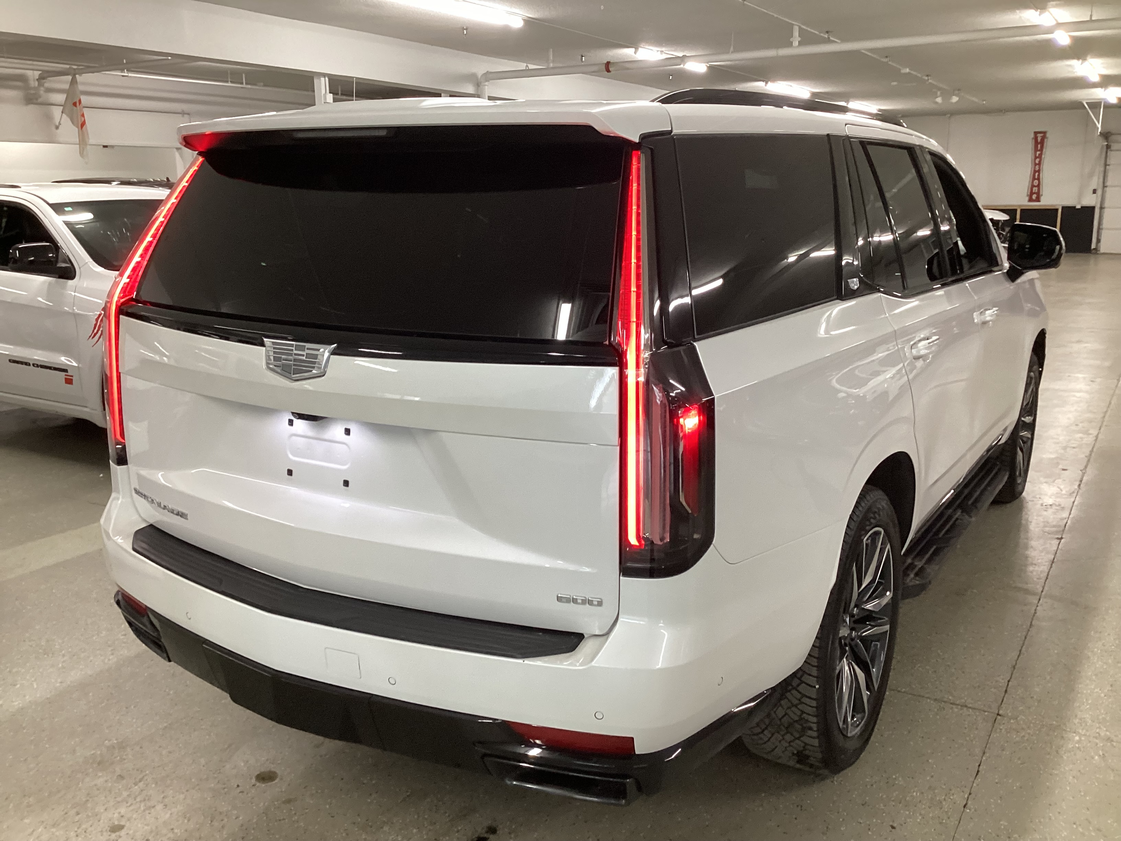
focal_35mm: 31
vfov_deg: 45.4
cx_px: 560
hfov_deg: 58.4
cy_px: 420
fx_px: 1004
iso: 200
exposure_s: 1/60
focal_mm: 3.3
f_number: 2.4
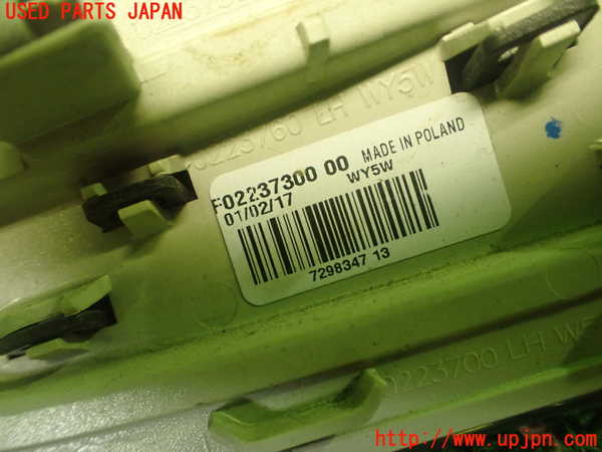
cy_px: 226
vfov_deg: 46.8
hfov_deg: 60.0
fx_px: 522
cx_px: 301
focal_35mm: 30
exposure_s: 1/60
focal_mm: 5.4
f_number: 2.3
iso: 800
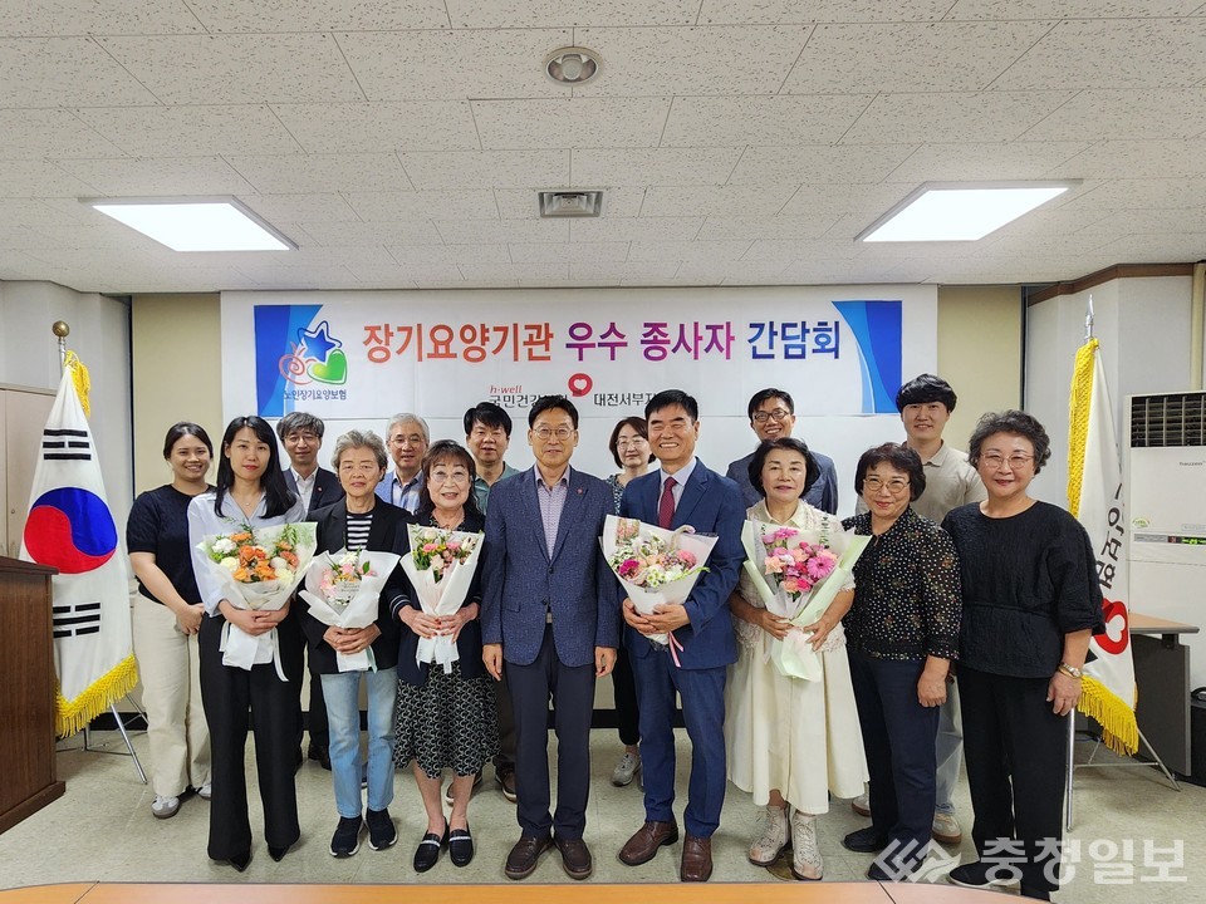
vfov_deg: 89.9
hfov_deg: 106.2
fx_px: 453
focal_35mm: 13
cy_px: 452
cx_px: 603
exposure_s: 1/60.2
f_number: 2.2
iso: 160
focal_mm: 2.2
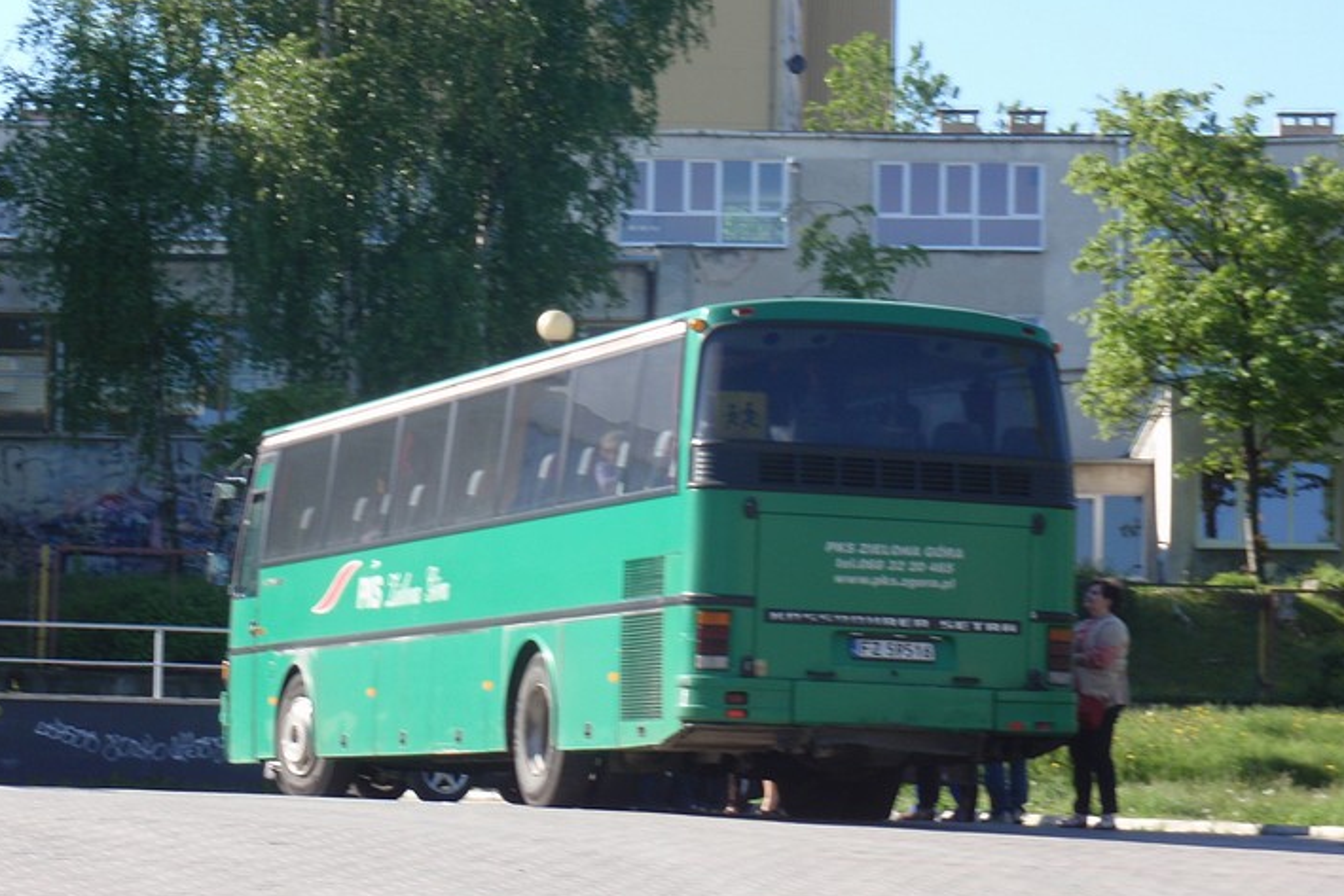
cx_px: 508
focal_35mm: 132
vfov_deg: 10.4
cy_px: 437
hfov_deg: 15.5
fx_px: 4929
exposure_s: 1/125
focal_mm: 17.88
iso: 64
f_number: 5.3
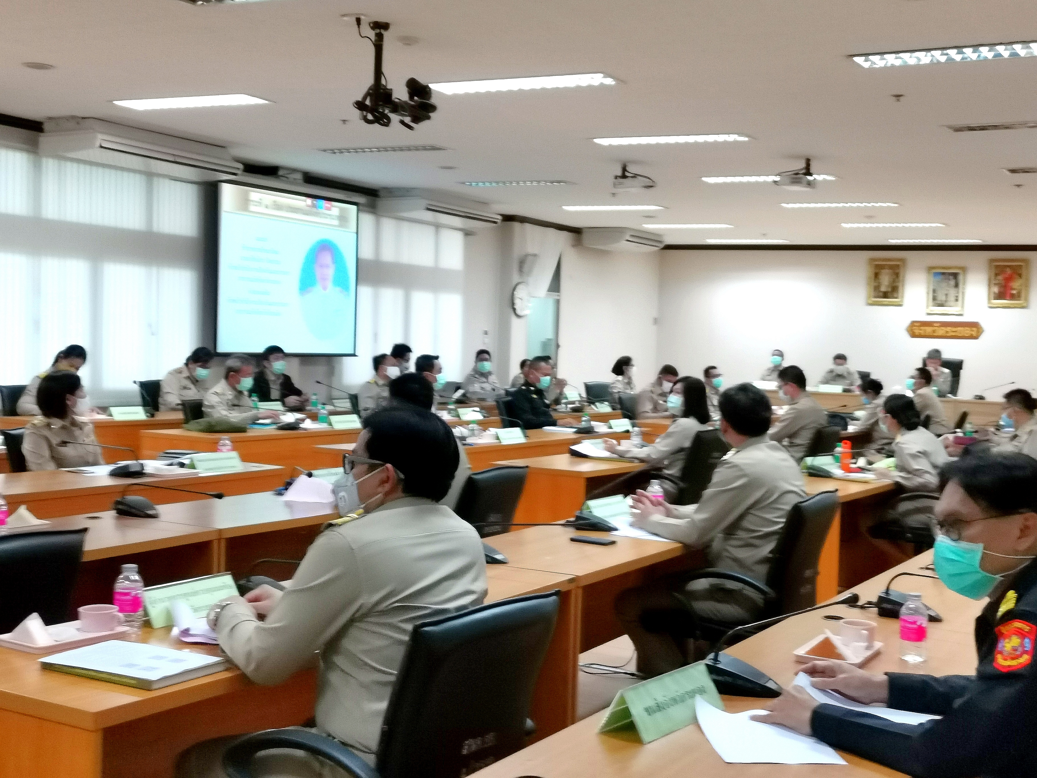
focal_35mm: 41
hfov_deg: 45.8
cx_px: 518
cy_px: 389
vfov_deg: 35.1
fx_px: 1228
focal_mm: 5.58
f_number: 1.8
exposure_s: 1/100
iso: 320
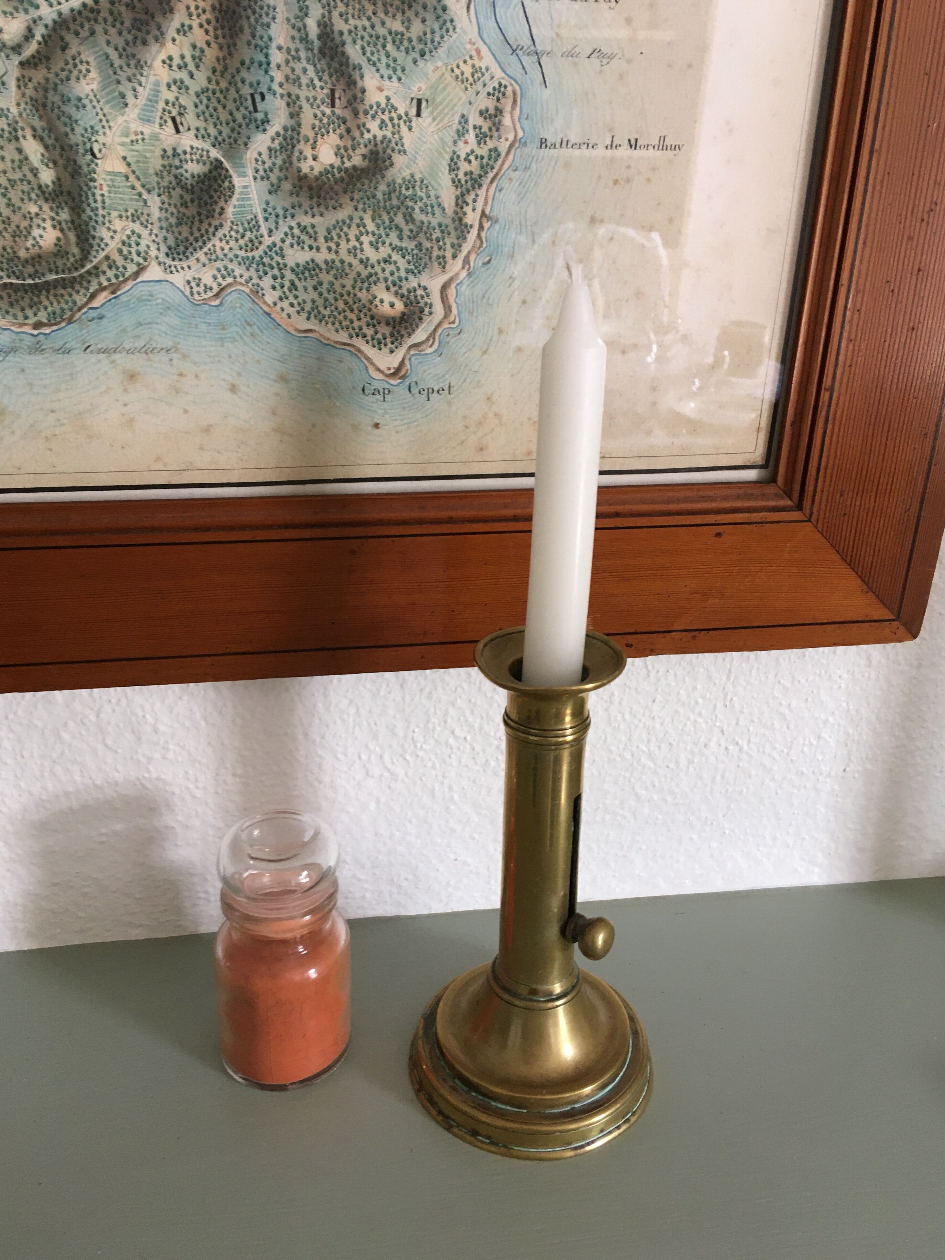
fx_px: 1092
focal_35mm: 30
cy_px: 637
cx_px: 474
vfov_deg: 60.0
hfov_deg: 46.8
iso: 100
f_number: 2.2
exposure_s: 1/33
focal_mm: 4.15
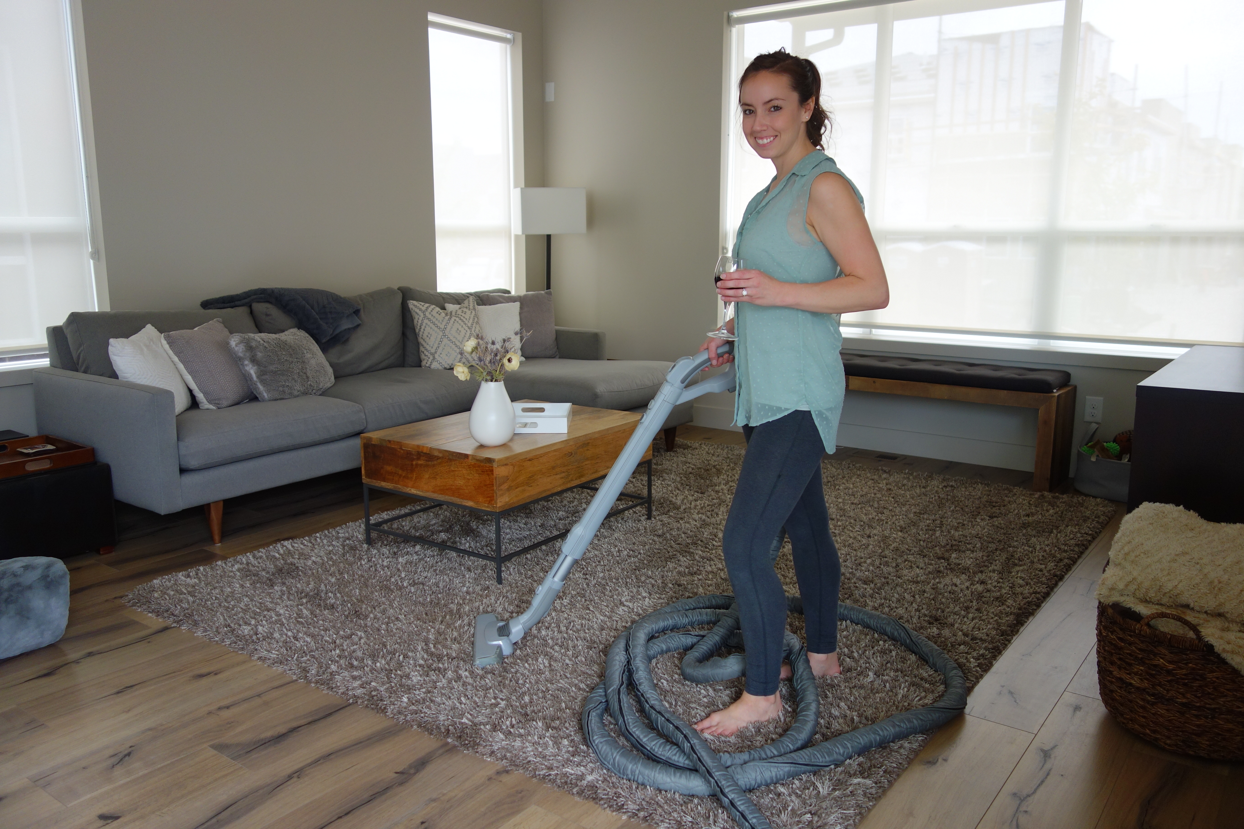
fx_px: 967
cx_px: 622
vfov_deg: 46.4
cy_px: 414
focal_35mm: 28
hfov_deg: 65.5
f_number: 2
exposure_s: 1/100
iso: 125
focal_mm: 10.4
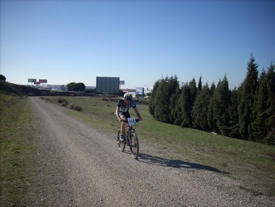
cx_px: 138
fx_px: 294
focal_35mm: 37
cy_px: 104
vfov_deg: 38.7
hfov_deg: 50.1
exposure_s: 1/369
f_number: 5.6
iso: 64
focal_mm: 6.2
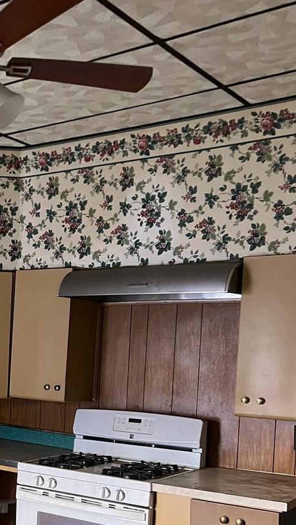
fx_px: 711
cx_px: -56
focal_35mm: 51
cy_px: 398
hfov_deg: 21.8
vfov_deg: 39.4
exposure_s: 1/51
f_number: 1.5
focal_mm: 5.7
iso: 500
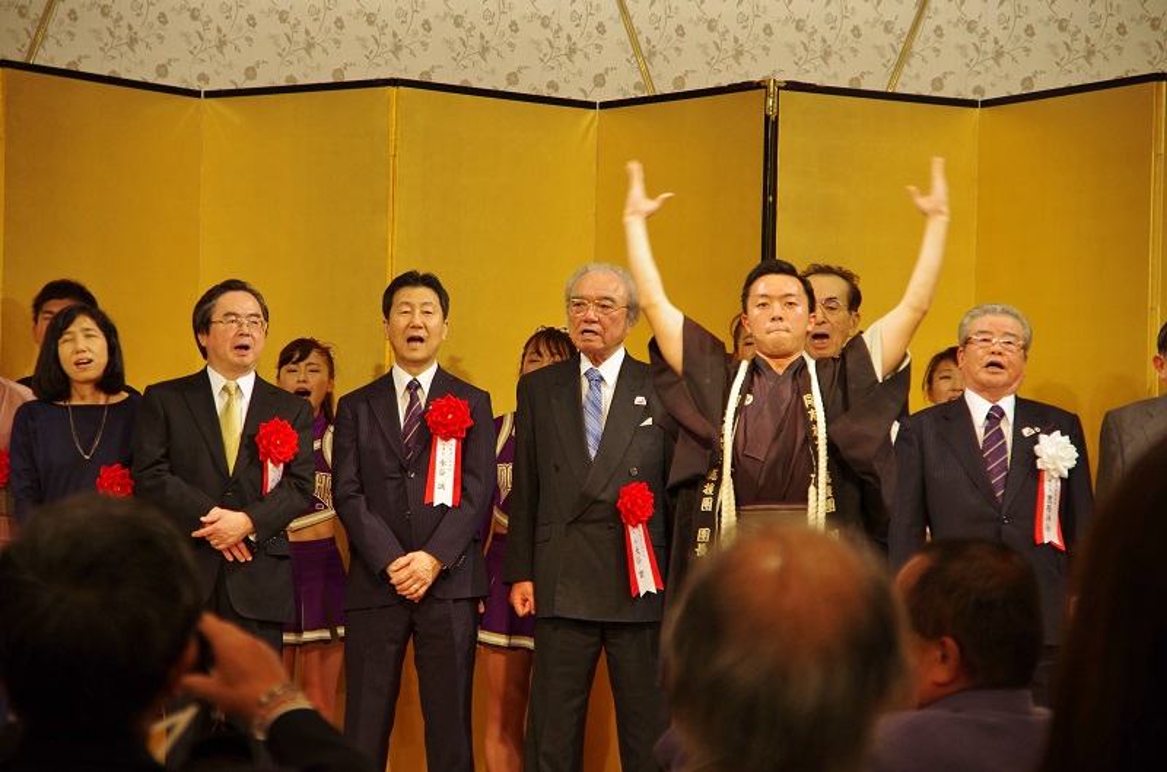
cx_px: 584
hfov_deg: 17.5
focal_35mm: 117
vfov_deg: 11.6
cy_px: 386
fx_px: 3783
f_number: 5.6
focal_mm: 78
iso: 800
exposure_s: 1/125
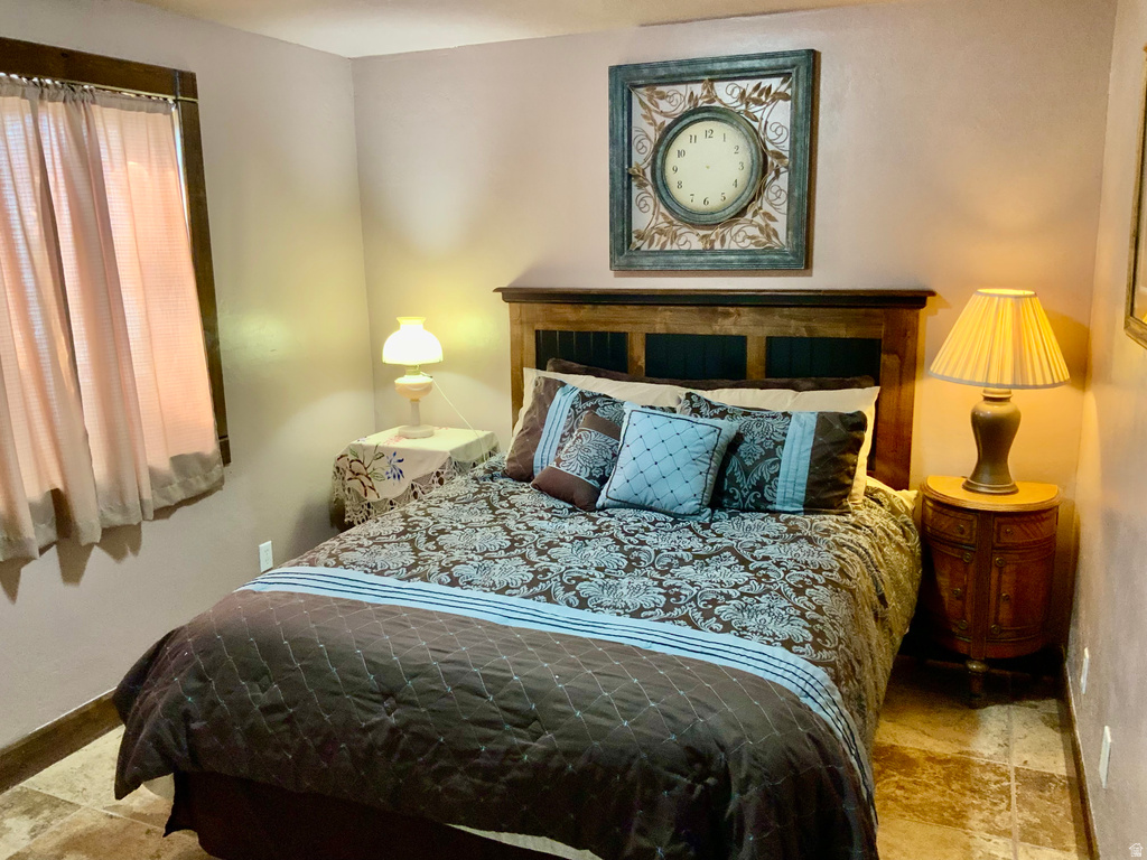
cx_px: 574
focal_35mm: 29
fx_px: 961
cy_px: 430
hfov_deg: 61.7
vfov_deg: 48.2
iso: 250
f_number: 1.8
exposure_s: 1/60
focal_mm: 3
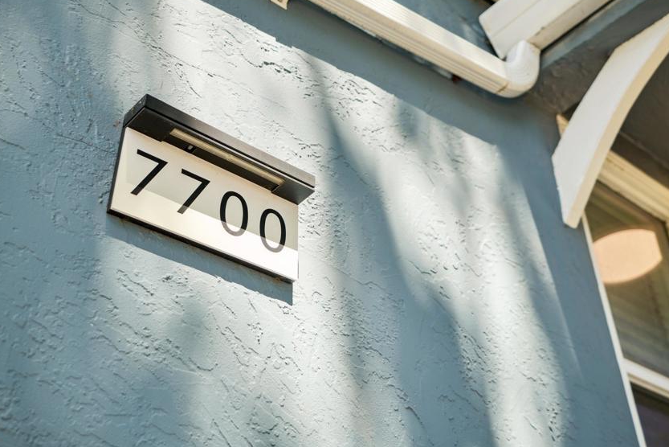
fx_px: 799
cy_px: 201
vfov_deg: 31.2
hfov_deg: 45.4
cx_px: 337
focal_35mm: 43
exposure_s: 1/125
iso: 125
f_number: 2.8
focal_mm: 35
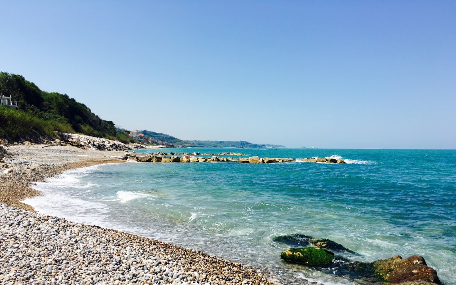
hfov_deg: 61.2
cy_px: 172
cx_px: 229
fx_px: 385
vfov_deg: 40.4
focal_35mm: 31
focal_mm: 4.15
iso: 25
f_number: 2.2
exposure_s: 1/2024
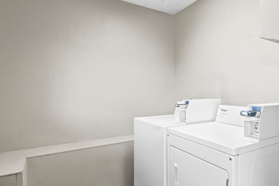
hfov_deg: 84.7
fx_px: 147
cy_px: 113
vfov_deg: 63.9
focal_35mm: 19
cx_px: 179
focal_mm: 14
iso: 800
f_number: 8
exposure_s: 1/3
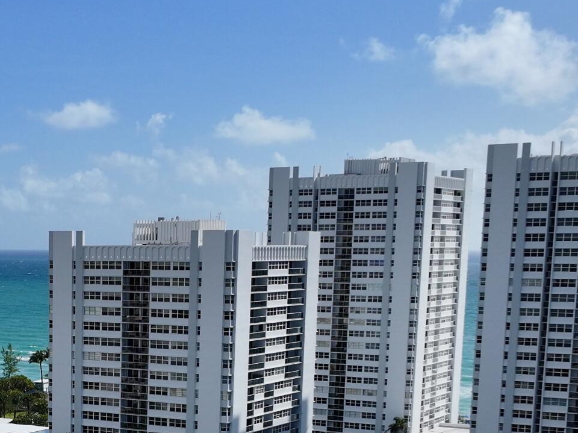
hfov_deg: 24.9
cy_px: 489
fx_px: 1252
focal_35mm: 75
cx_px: 16
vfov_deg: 18.8
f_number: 2.8
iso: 120
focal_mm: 12.29
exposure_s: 1/5000
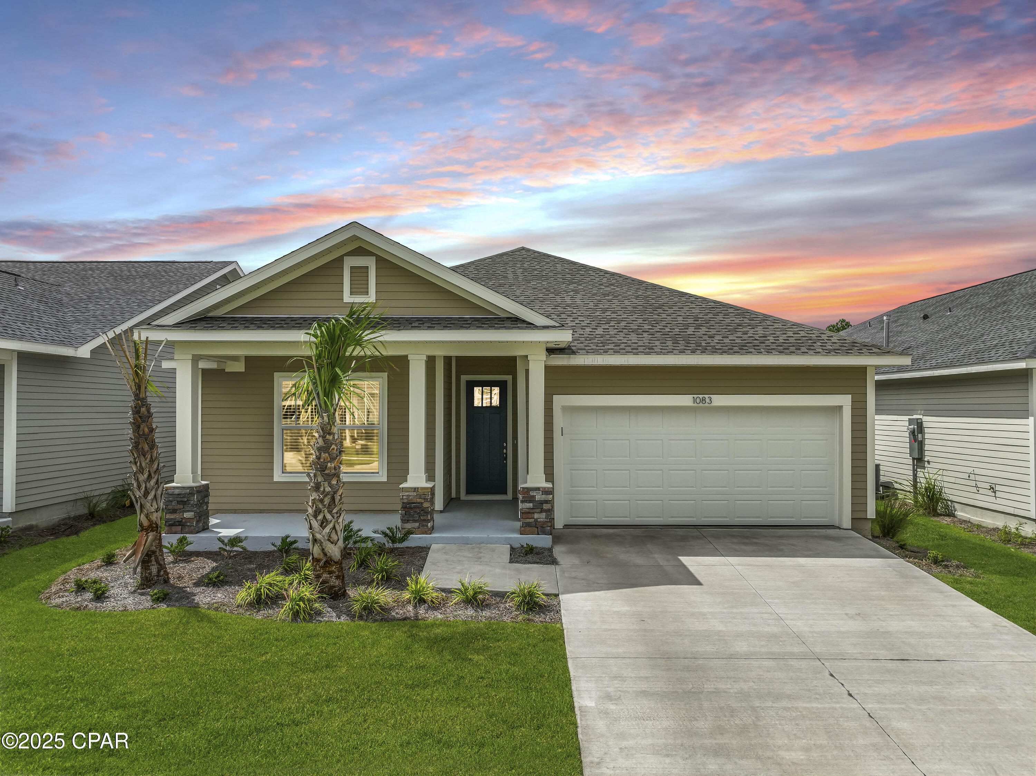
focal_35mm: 24
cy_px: 388
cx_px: 518
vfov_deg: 56.8
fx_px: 718
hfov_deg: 71.6
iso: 100
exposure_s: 1/640
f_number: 3.5
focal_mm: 12.29
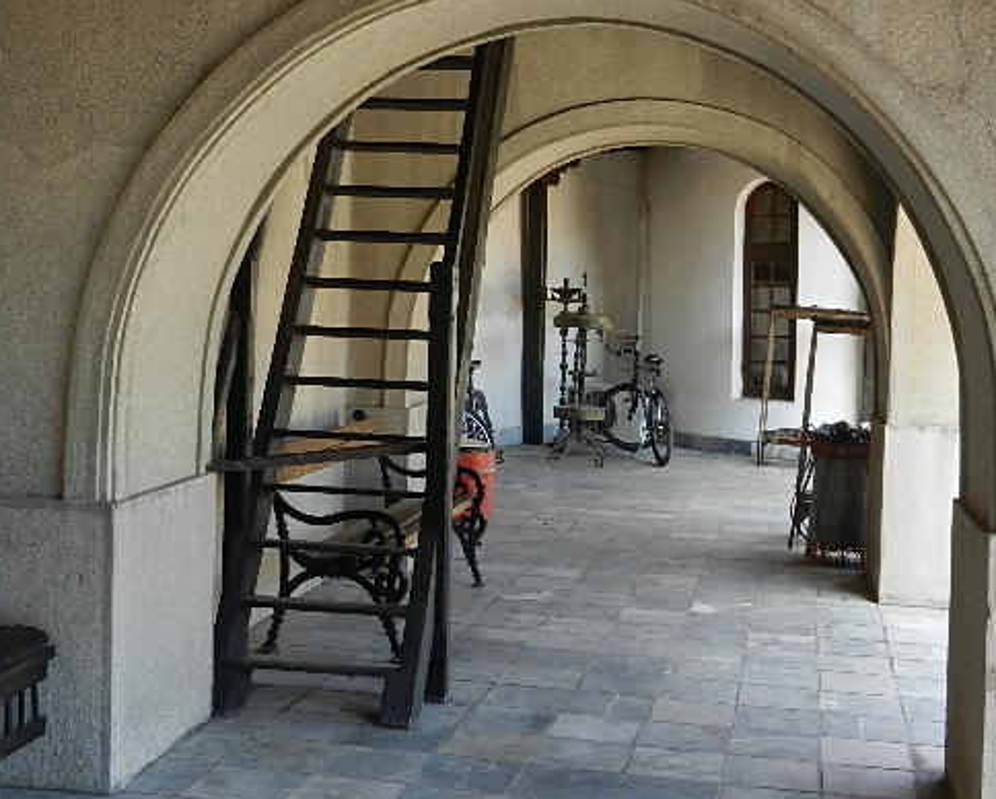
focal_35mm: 49
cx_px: 570
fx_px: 1446
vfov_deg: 30.9
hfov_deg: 37.9
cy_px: 360
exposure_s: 1/80
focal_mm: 6.9
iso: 160
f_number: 4
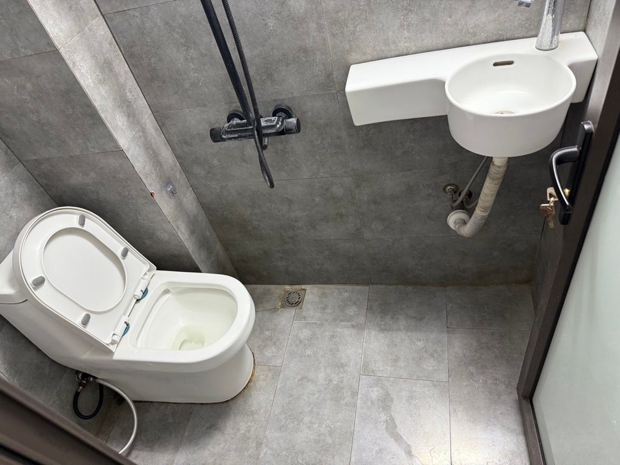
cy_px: 232
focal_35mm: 24
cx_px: 310
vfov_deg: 56.8
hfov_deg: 71.6
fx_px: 430
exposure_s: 1/50
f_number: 1.78
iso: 200
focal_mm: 6.76
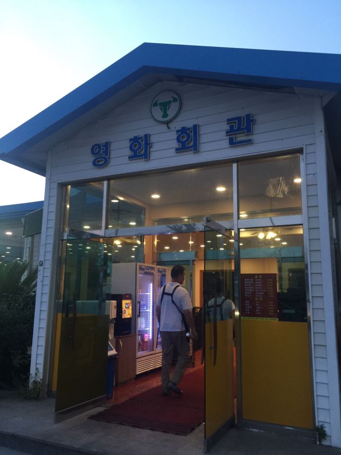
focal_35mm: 29
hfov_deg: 48.2
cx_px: 170
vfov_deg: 61.7
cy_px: 228
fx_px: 381
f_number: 2.2
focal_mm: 4.15
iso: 50
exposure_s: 1/30
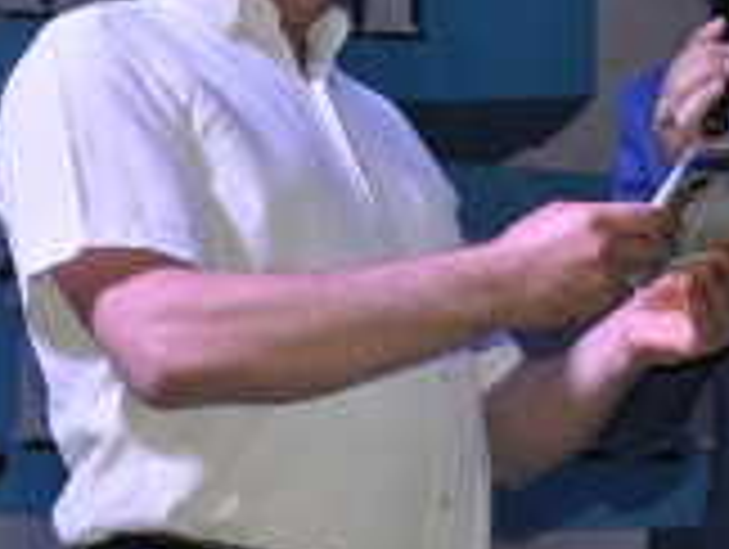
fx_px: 3860
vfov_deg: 8.1
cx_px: 490
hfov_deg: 10.8
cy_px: 45
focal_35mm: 183
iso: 800
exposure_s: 1/60
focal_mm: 46
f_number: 5.3
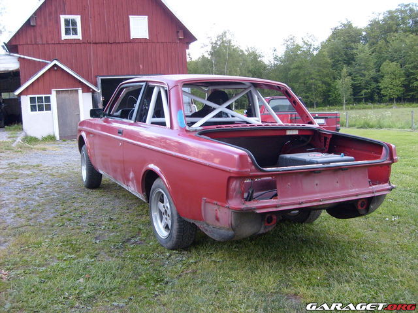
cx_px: 209
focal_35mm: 35
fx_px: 423
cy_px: 156
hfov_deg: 52.6
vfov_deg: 40.7
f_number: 2.8
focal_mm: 5.8
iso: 100
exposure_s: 1/45
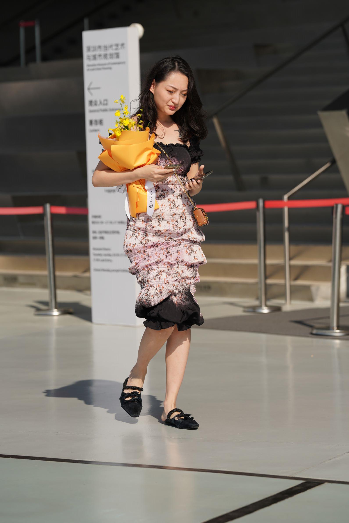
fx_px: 1962
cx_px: 174
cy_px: 262
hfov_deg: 10.2
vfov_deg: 15.2
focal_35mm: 135
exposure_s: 1/2000
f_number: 4
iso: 125
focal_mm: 135
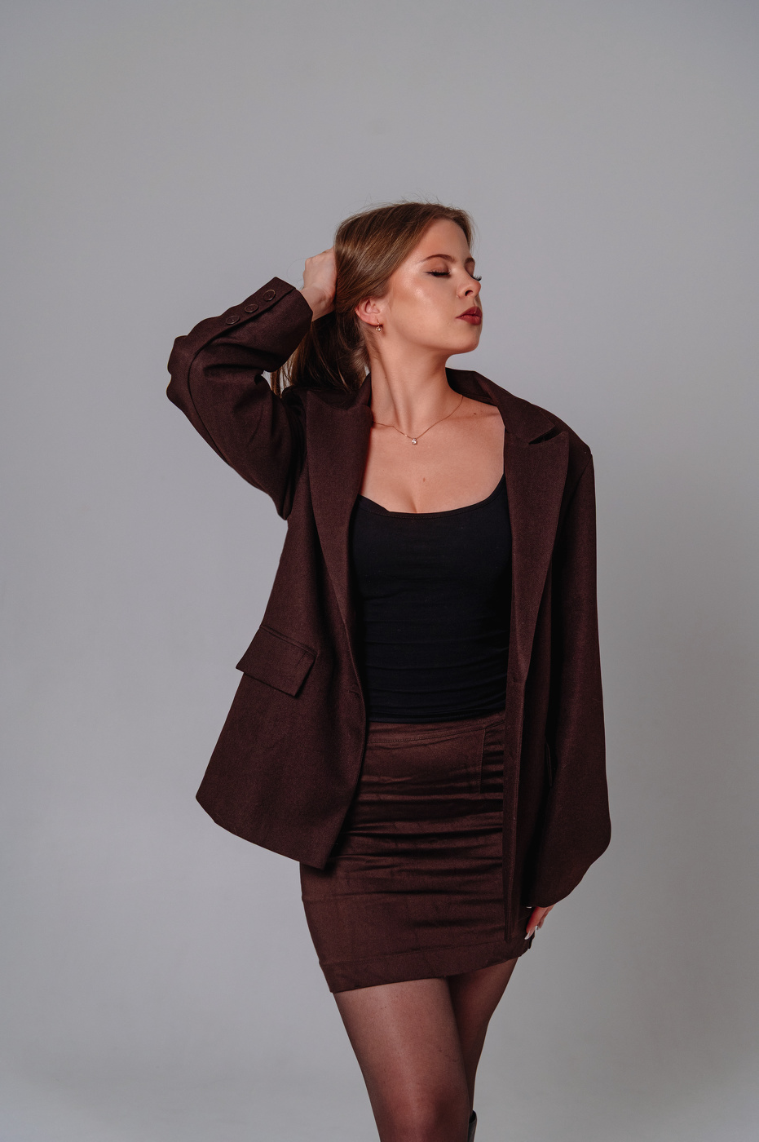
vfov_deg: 39.6
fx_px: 1584
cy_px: 571
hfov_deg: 26.9
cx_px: 380
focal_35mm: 50
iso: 200
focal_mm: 50
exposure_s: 1/250
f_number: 4
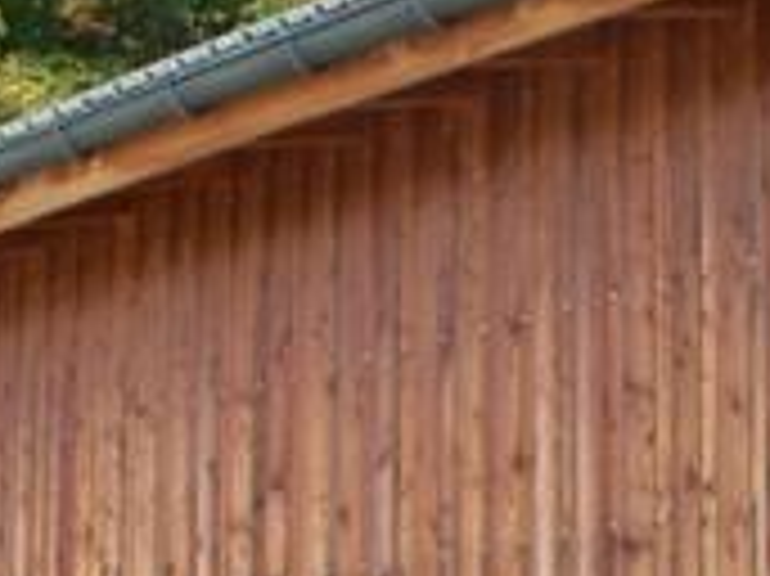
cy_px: 778
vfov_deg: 11.0
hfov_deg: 14.9
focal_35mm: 131
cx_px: 689
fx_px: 2912
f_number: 3.2
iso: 50
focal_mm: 5.86
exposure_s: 1/40
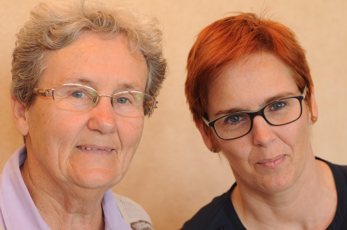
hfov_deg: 24.6
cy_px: 115
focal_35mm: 82
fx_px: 794
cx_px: 174
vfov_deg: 16.5
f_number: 4.5
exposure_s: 1/50
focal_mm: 55
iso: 200
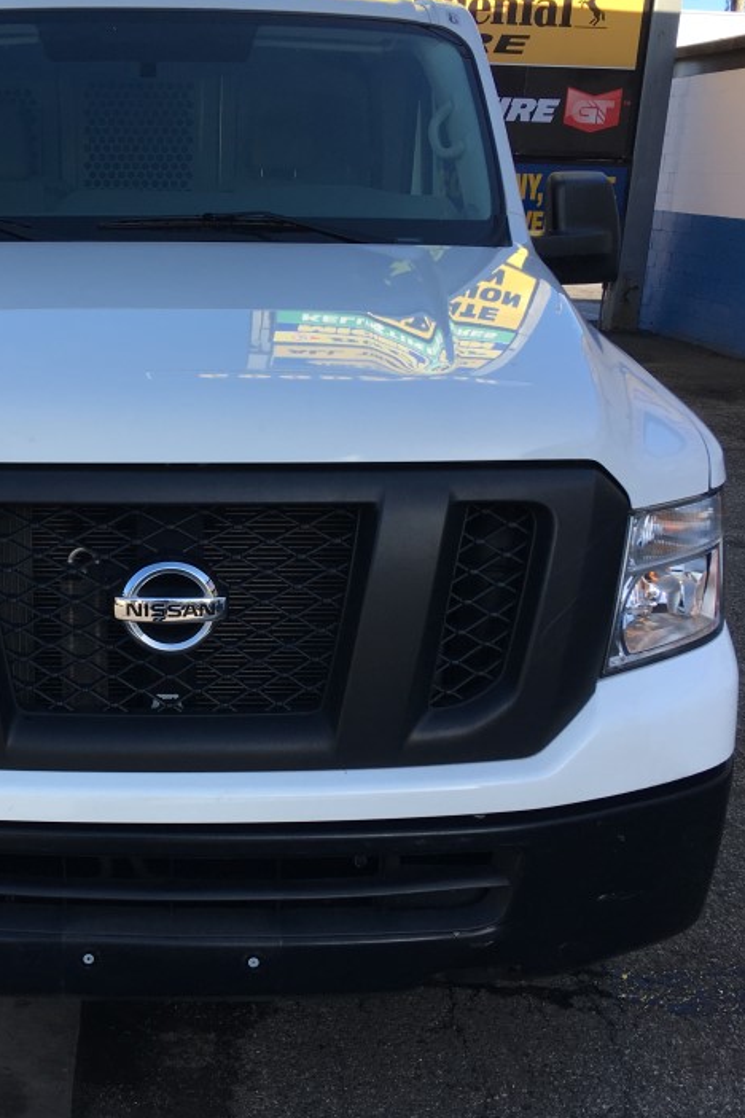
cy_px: 521
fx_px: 1366
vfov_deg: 44.5
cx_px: 143
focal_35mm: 44
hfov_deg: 29.8
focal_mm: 4.15
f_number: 2.2
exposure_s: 1/509
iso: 25
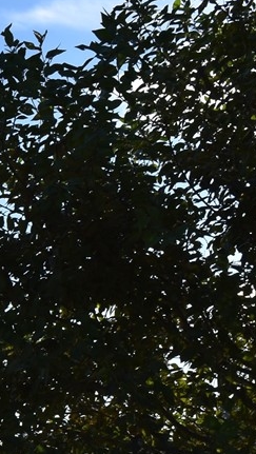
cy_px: 456
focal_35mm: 136
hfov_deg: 8.1
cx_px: -388
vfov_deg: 15.5
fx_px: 1638
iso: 100
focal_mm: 22
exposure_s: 1/320
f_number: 9
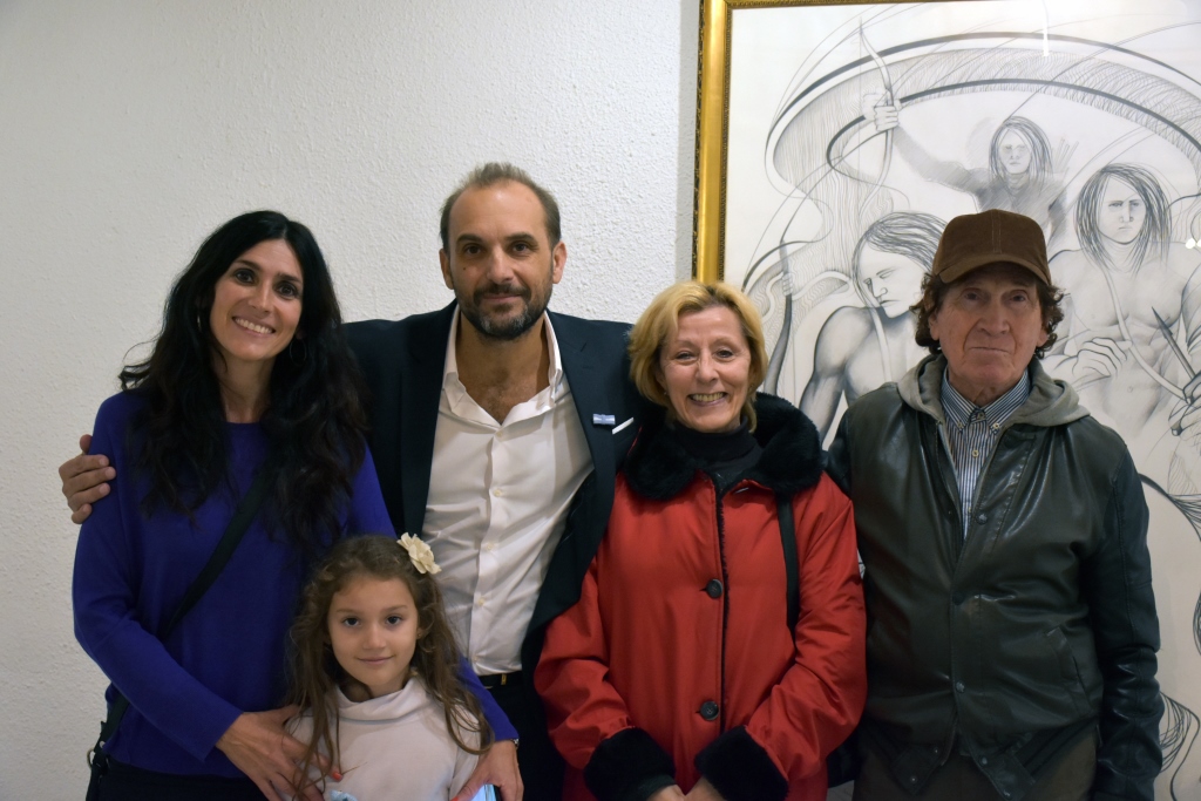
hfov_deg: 38.9
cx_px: 600
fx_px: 1702
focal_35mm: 51
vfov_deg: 26.5
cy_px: 400
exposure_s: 1/60
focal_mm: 34
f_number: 4.2
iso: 2200
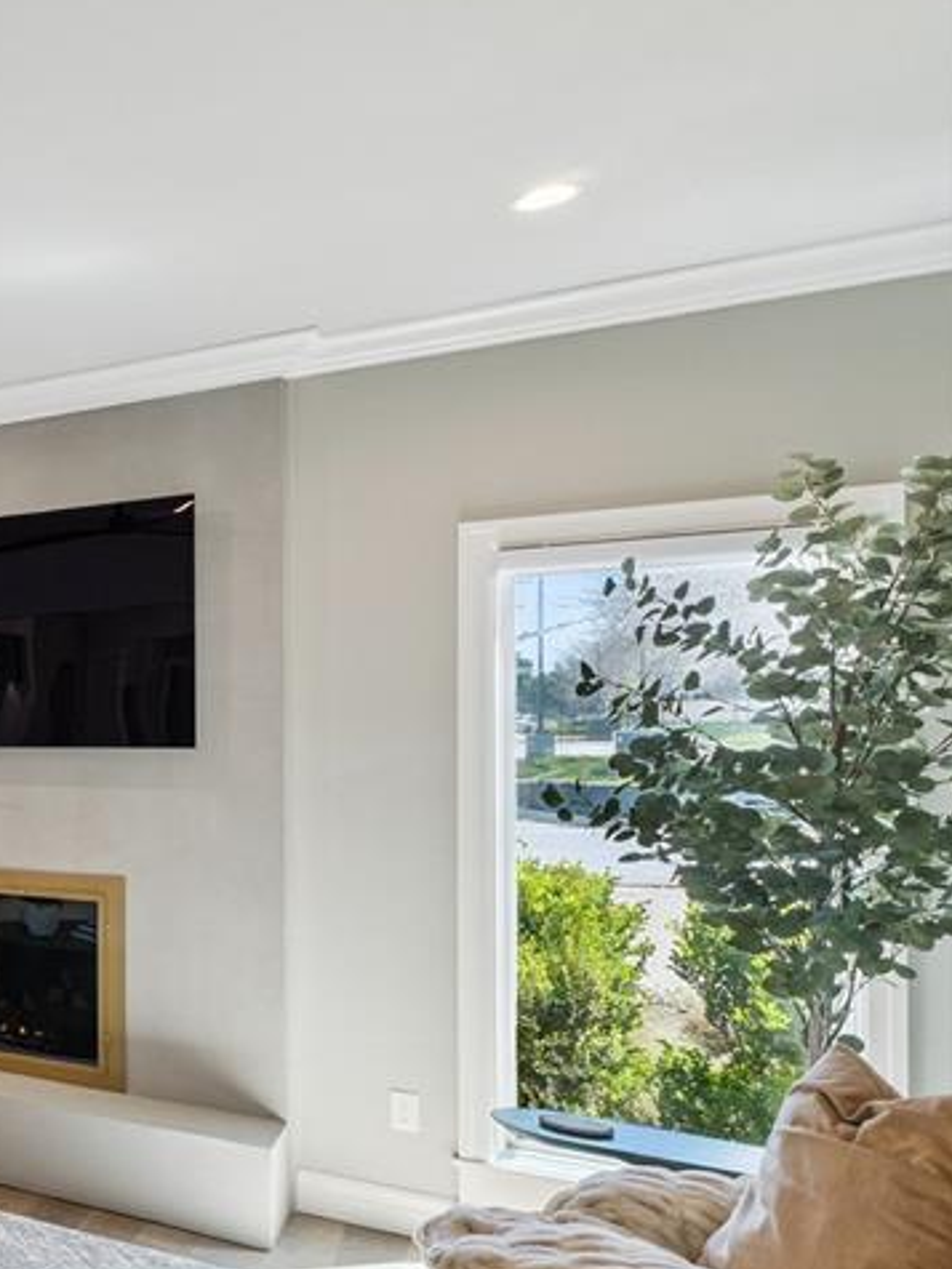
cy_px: 704
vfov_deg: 58.2
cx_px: -404
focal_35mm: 31
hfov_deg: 30.5
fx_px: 1137
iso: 200
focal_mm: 10
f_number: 7.1
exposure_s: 1/40
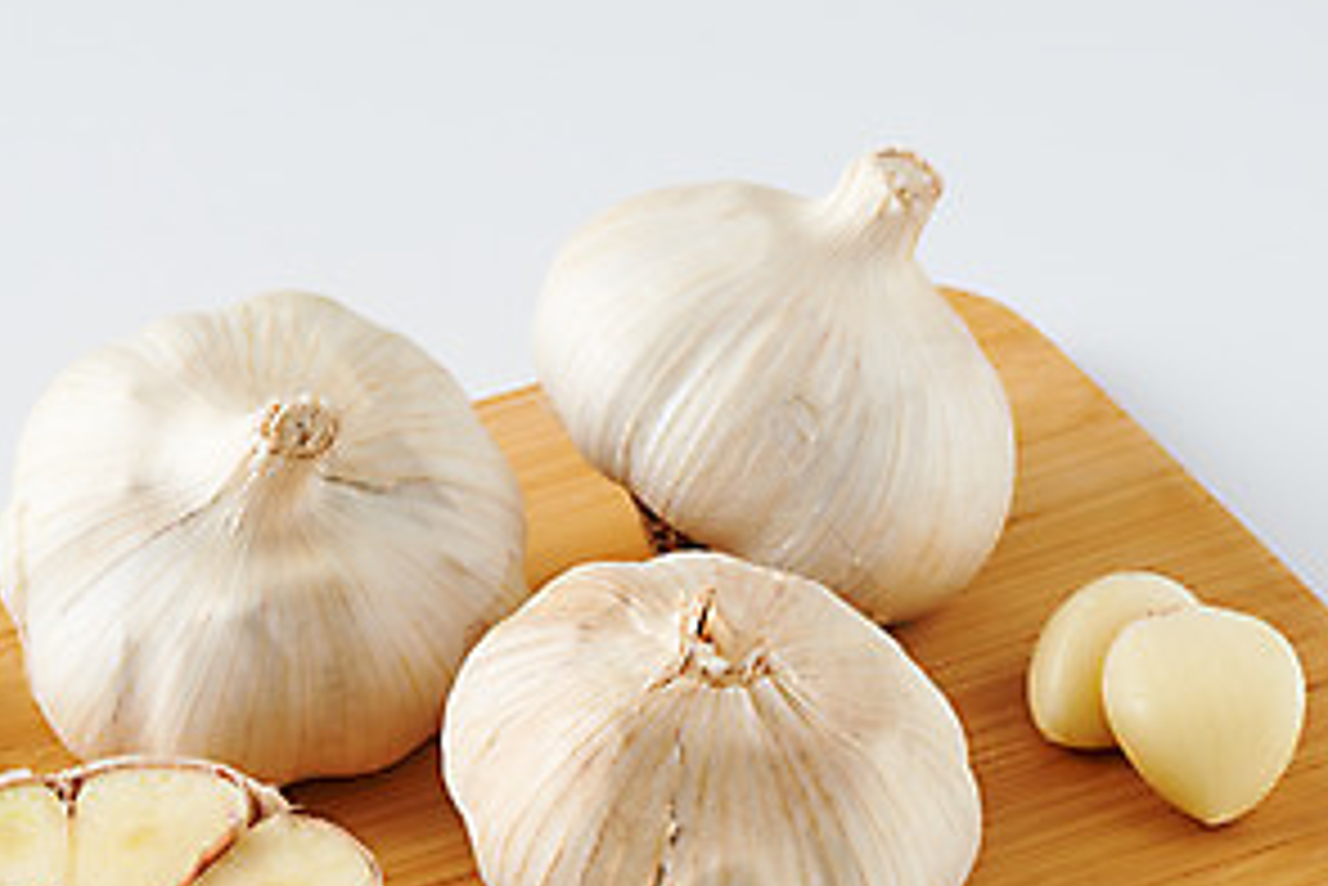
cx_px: 446
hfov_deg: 11.2
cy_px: 765
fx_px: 6754
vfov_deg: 7.5
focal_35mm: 183
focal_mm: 90
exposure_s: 1/125
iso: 200
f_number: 16
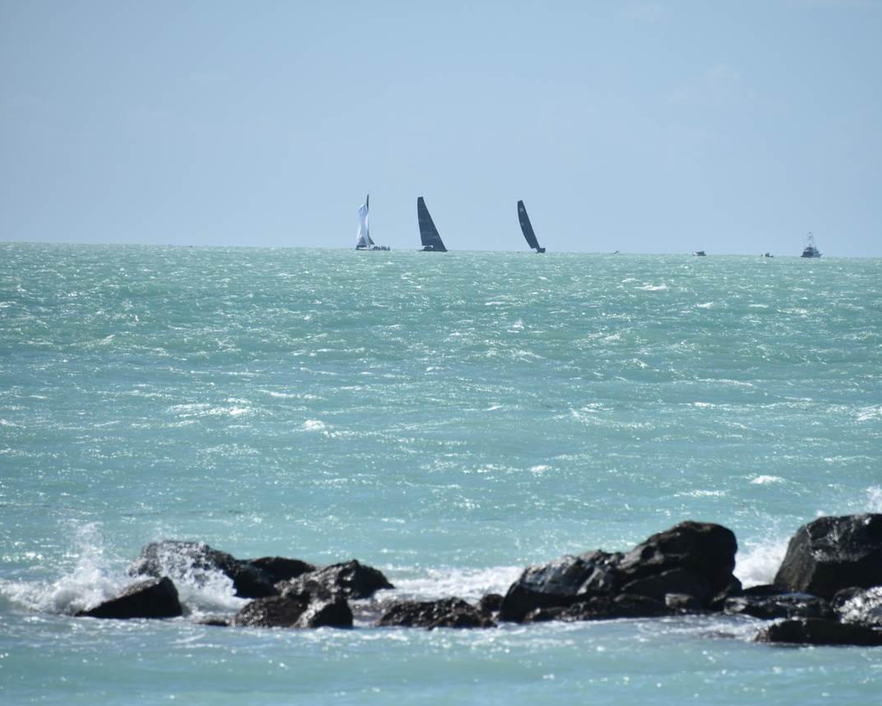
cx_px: 514
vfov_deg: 4.6
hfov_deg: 5.7
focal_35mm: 339
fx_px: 8852
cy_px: 353
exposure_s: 1/640
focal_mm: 300
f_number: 8
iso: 100
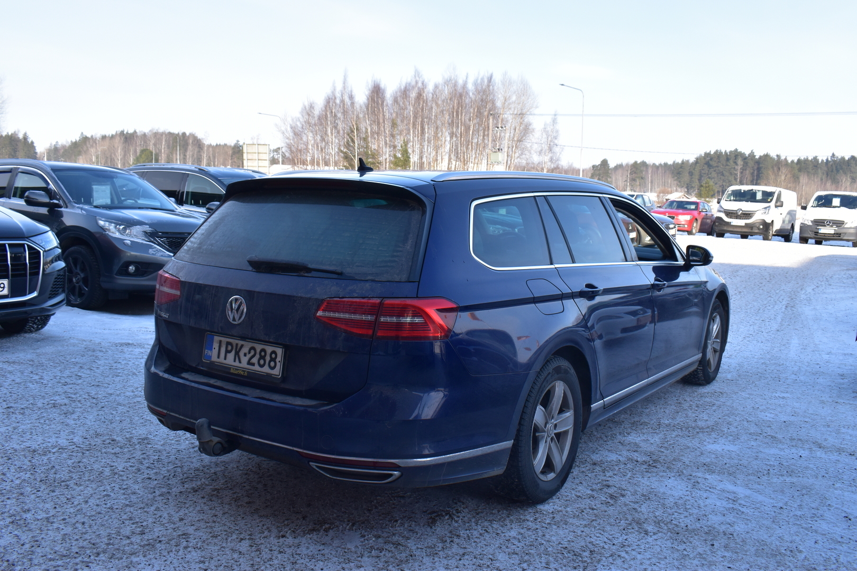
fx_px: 786
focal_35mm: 33
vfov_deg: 40.0
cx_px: 428
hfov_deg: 57.2
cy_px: 286
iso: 400
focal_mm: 22
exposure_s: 1/250
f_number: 9.5
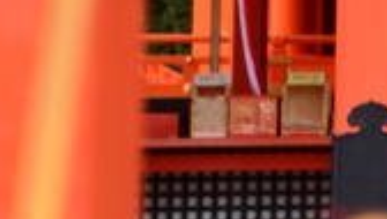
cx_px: 1011
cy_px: -182
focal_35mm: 593
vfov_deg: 2.1
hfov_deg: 3.6
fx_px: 6093
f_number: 5
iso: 125
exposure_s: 1/125
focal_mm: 62
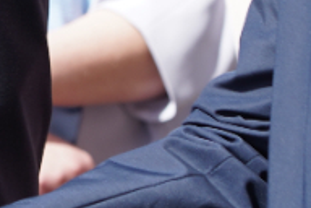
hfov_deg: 2.9
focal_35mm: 696
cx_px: -486
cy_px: 144
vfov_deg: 2.0
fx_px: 6012
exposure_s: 1/250
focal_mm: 103
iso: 100
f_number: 6.3
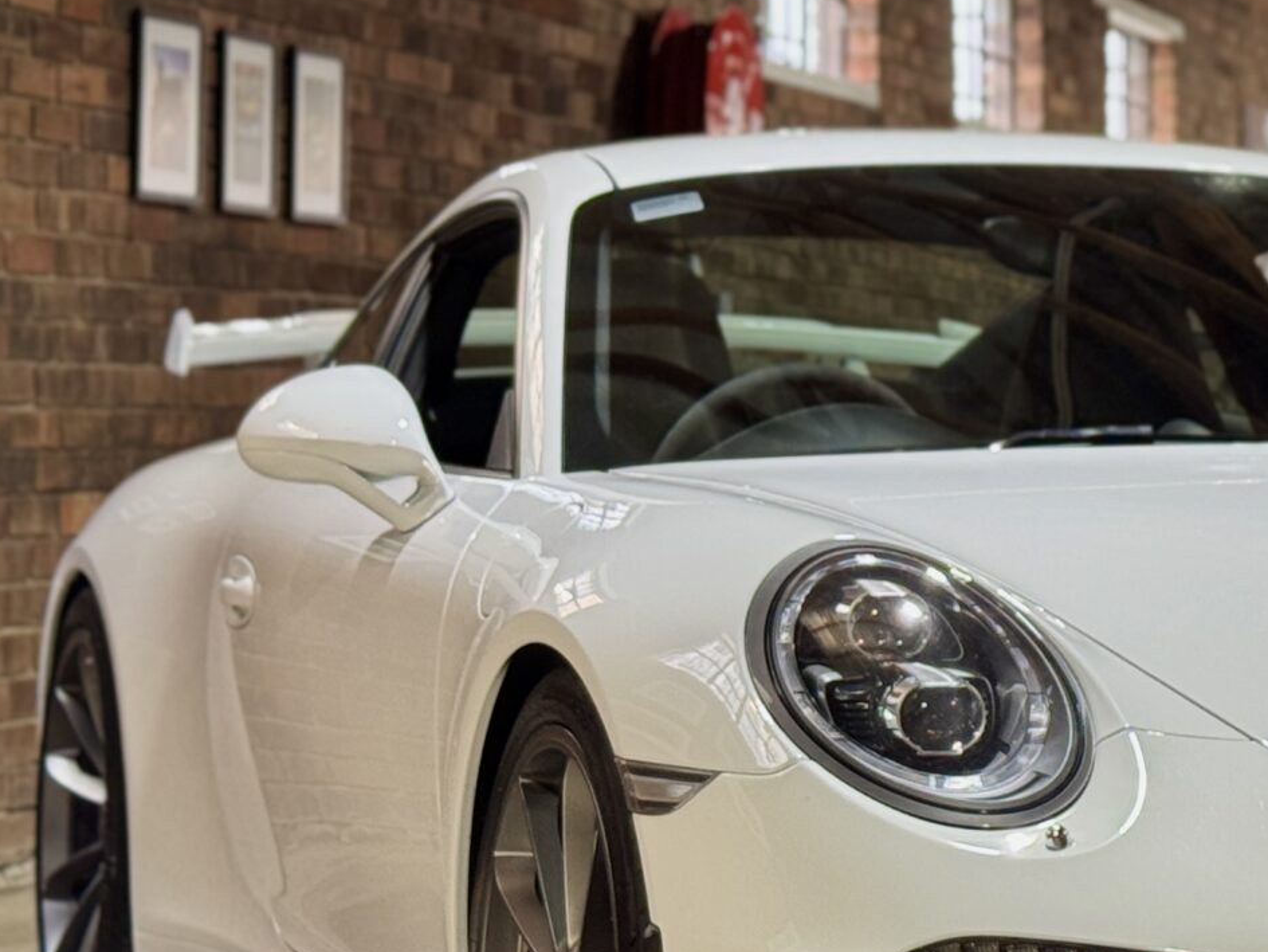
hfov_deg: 14.9
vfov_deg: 11.4
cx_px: 1302
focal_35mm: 130
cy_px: 367
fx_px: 4763
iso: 125
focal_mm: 6.76
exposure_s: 1/50
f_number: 1.78
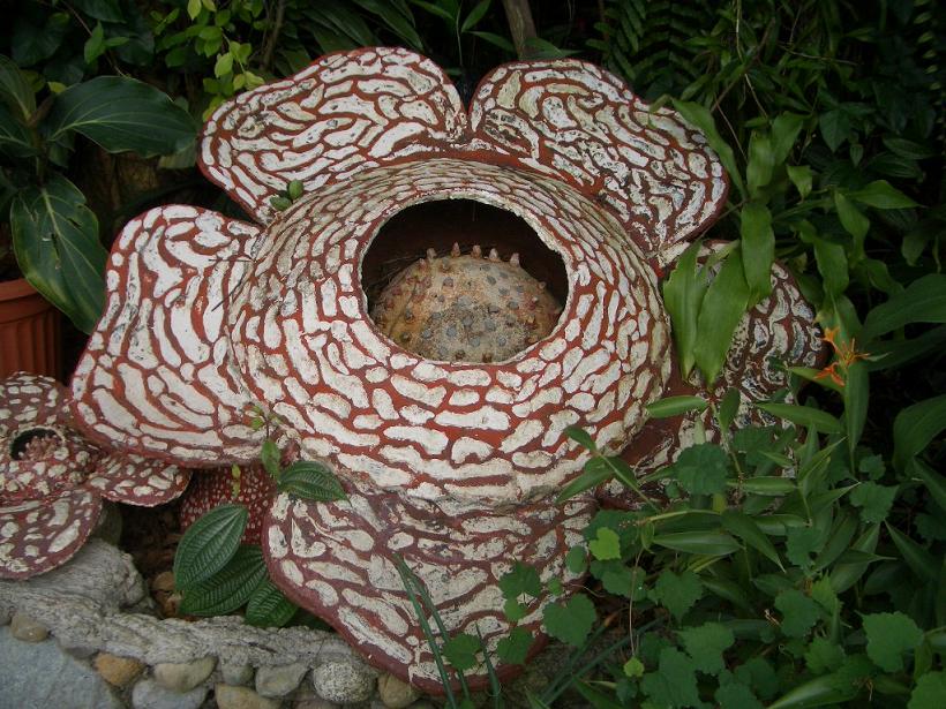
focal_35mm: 35
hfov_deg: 52.6
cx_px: 473
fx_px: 956
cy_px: 354
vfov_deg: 40.7
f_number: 2.6
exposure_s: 1/250
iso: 50
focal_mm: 5.8
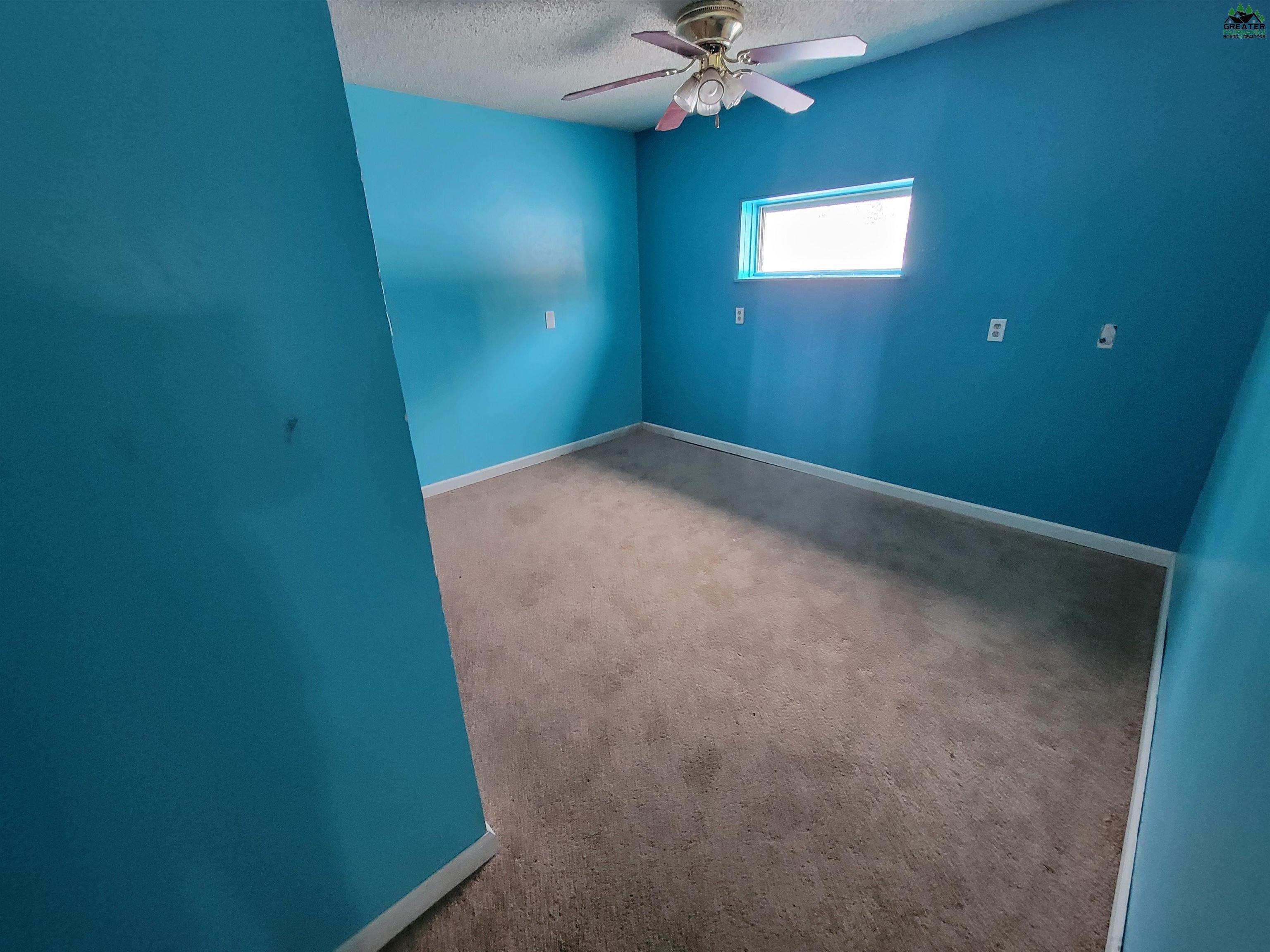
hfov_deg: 106.2
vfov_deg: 89.9
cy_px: 476
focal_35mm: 13
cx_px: 635
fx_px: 477
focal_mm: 2.2
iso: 800
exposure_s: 1/24
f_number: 2.2
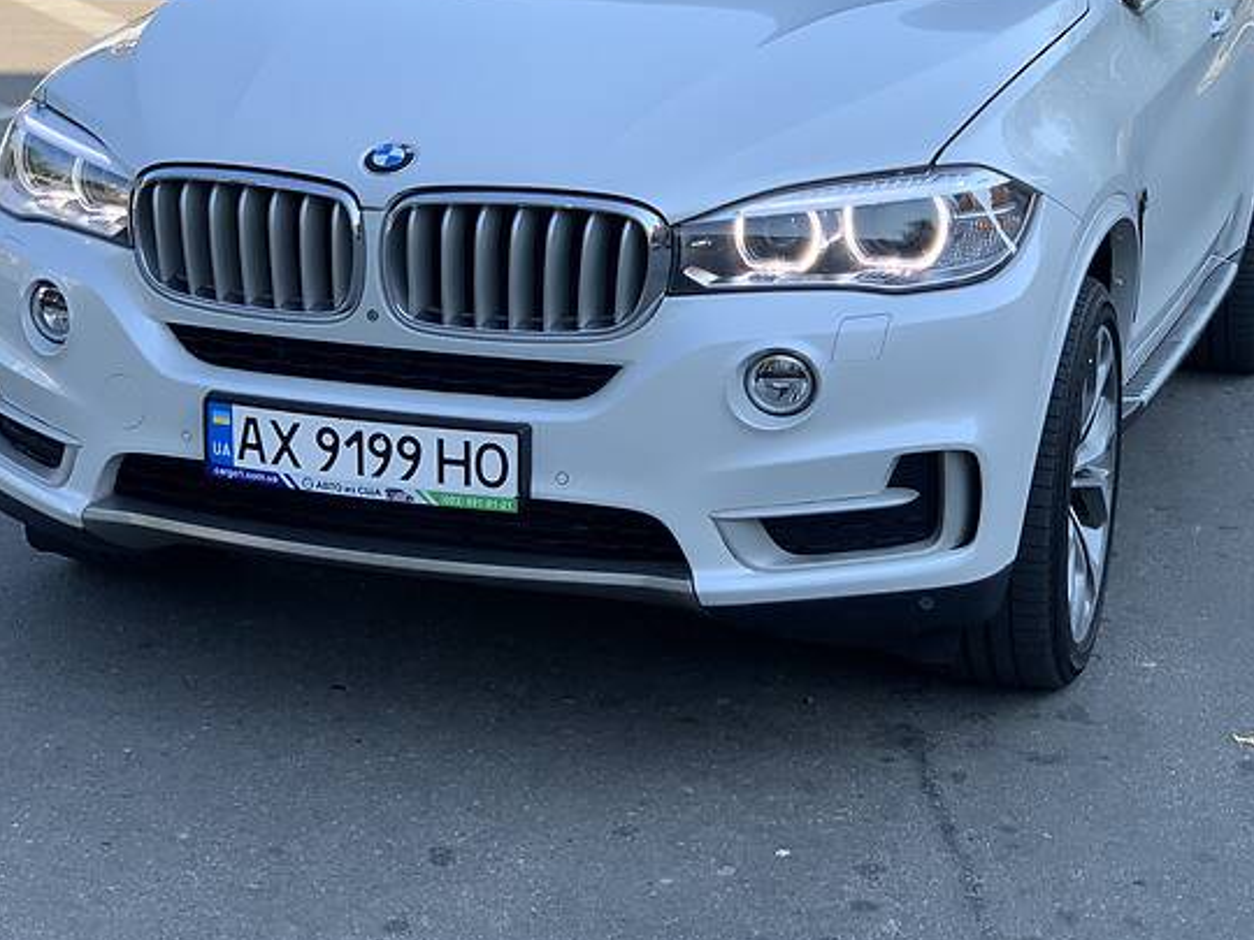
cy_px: 332
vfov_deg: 19.1
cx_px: 662
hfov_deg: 25.3
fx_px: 2789
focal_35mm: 77
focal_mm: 6
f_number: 2.4
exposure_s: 1/215
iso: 16
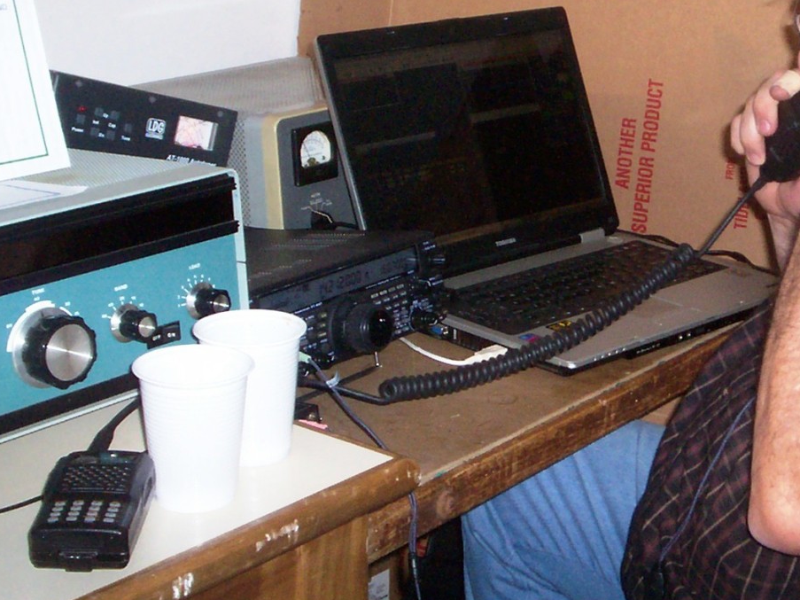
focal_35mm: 79
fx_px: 1826
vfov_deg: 18.6
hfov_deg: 23.9
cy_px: 246
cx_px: 760
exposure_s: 1/64
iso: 140
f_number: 4.5
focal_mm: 5.9
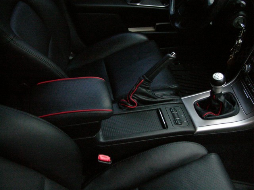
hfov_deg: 51.4
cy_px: 95
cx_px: 127
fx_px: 264
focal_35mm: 36
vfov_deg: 39.6
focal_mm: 6
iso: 300
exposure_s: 1/30
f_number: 2.7
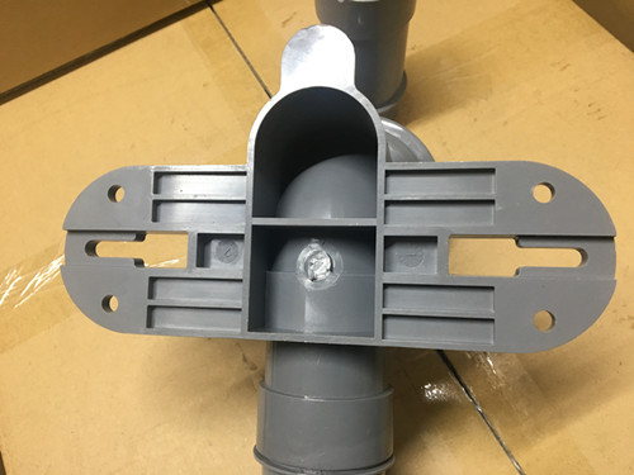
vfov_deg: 48.2
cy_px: 238
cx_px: 317
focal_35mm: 29
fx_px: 531
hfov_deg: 61.7
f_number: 2.2
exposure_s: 1/33
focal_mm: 4.15
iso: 125
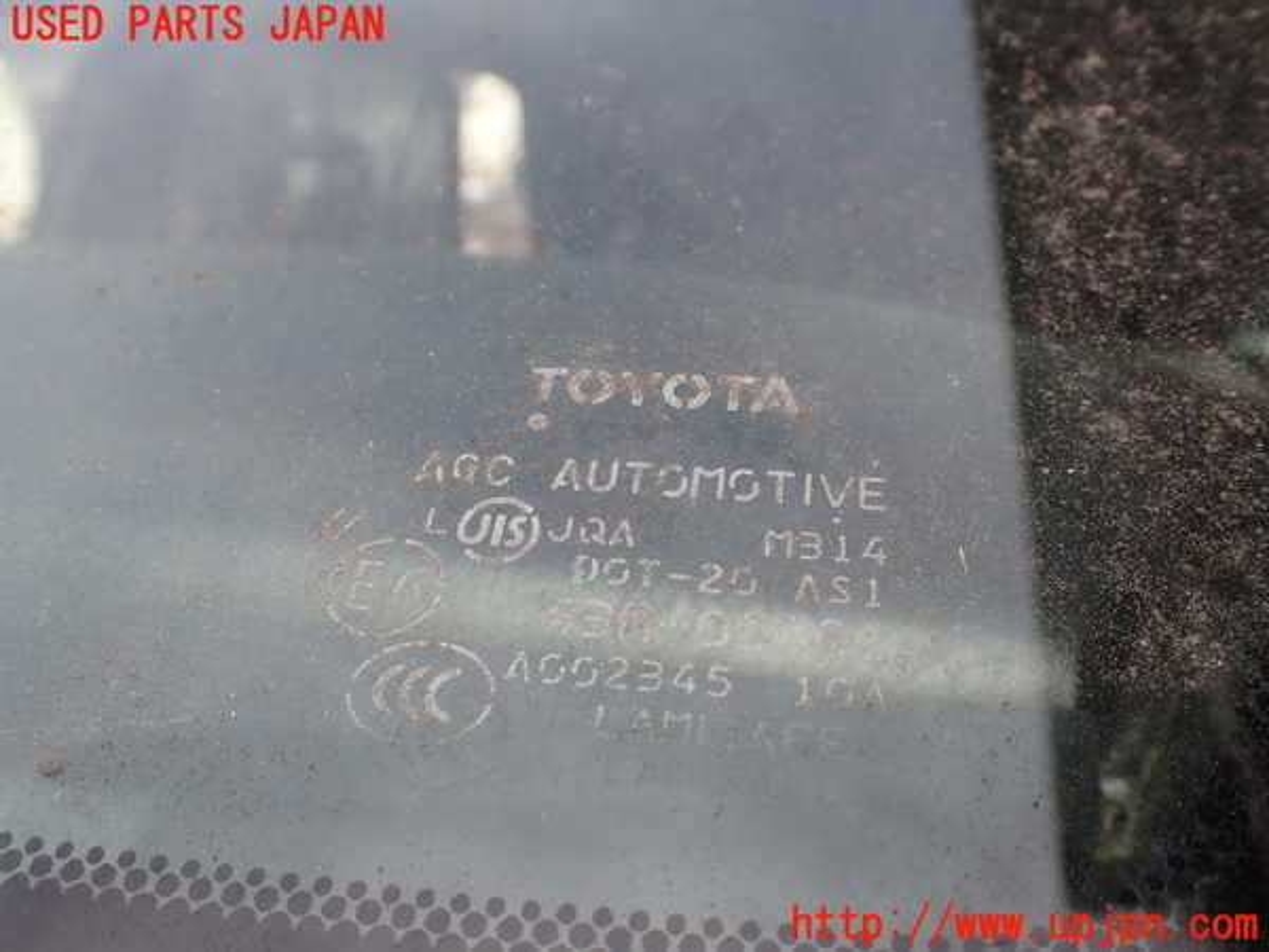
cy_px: 476
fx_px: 1320
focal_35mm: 36
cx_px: 634
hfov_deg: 51.4
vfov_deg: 39.7
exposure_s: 1/320
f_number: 3.5
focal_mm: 6.37
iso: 100
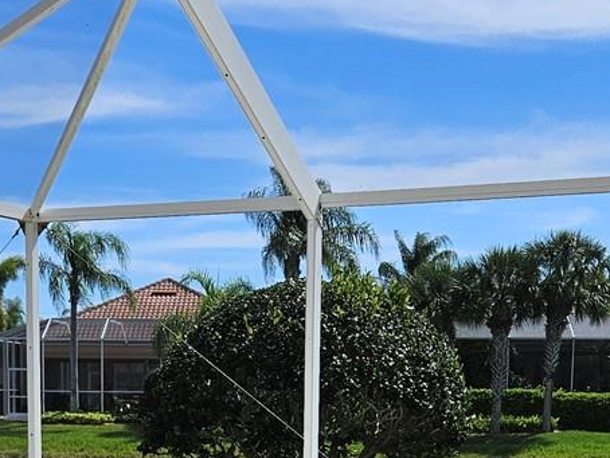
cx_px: 200
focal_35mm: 81
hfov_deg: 24.0
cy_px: 594
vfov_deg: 17.2
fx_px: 1428
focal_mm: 5.4
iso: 25
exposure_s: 1/2708
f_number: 1.8
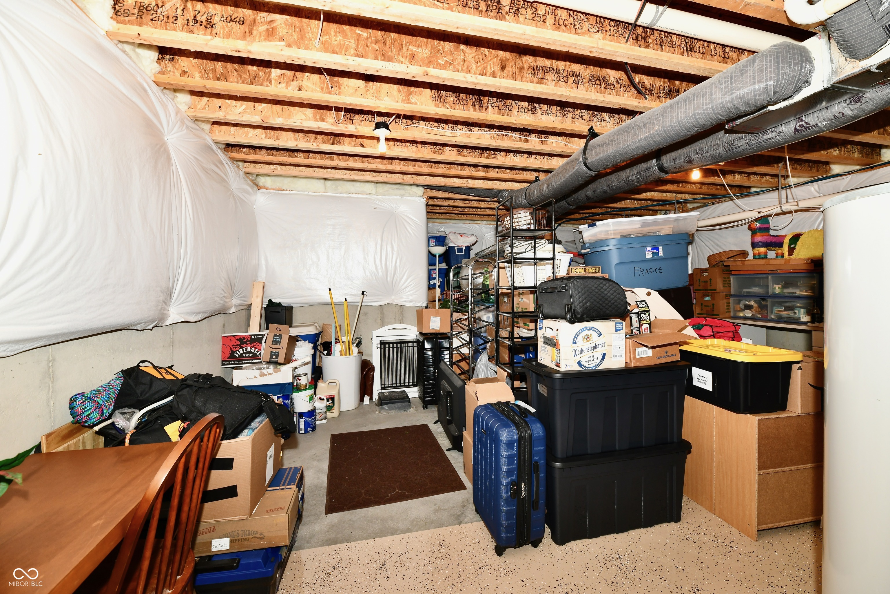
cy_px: 297
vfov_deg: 81.2
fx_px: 346
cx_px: 445
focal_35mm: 14
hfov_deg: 104.3
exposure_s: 1/60
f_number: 6.3
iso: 640
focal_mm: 14
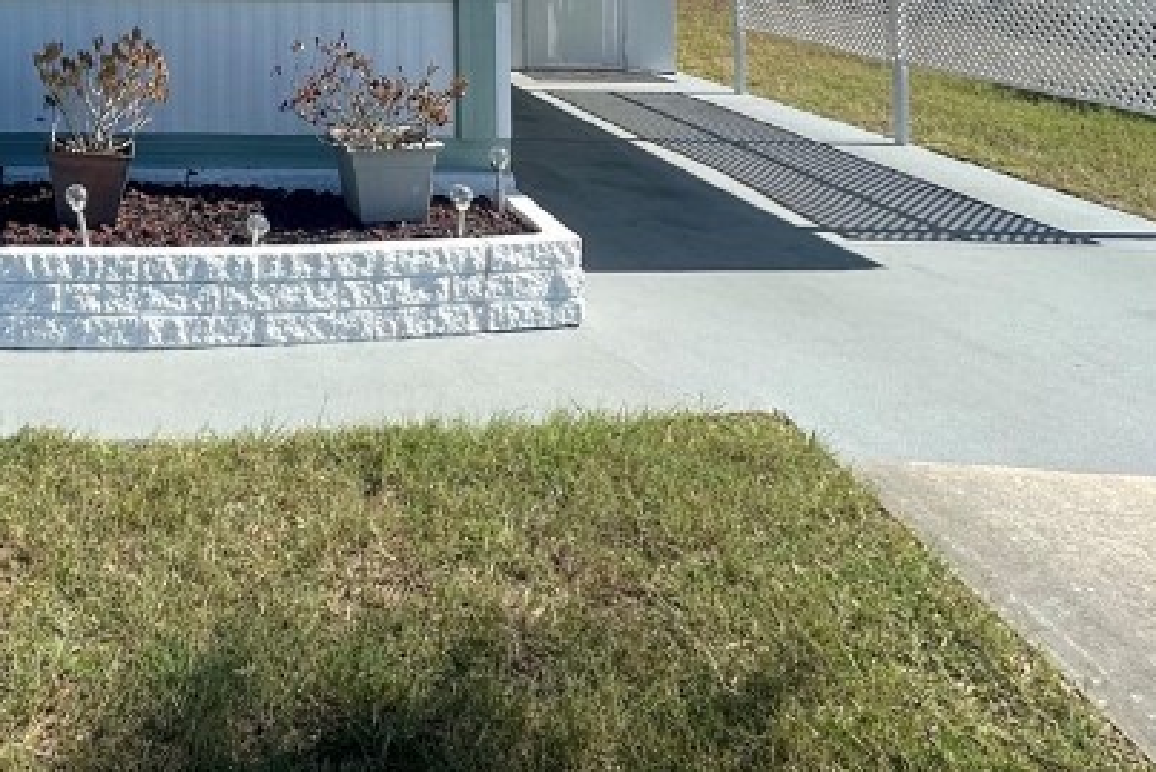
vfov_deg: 30.8
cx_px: 109
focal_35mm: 37
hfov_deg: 46.6
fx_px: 1188
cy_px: -141
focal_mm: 2.22
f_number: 2.2
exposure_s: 1/1642
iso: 50
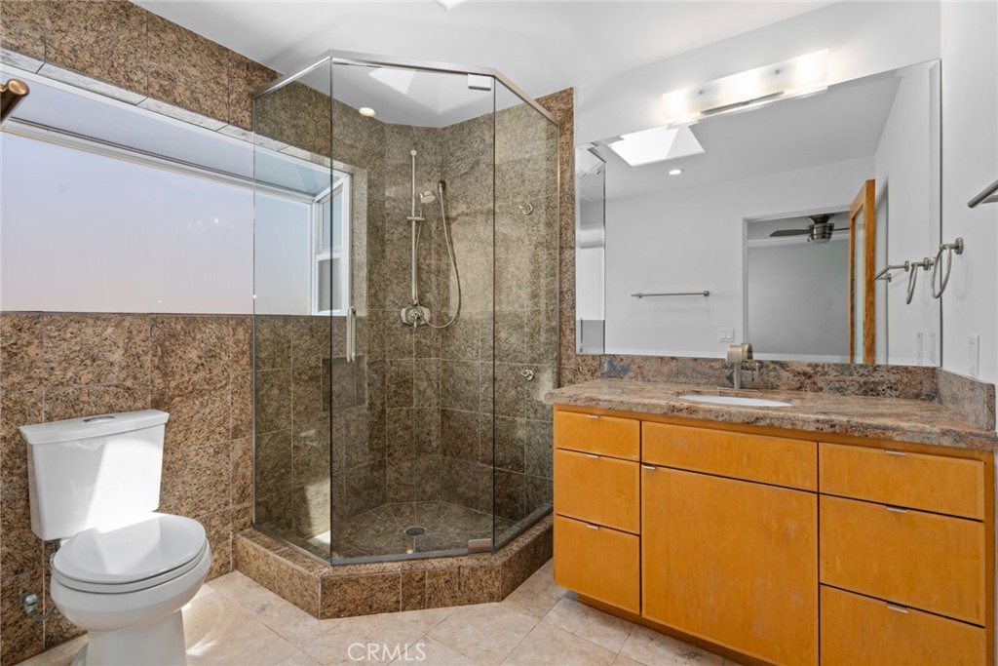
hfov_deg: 96.7
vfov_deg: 73.8
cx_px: 499
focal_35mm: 16
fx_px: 444
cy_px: 333
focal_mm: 16
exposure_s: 1/15
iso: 200
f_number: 8
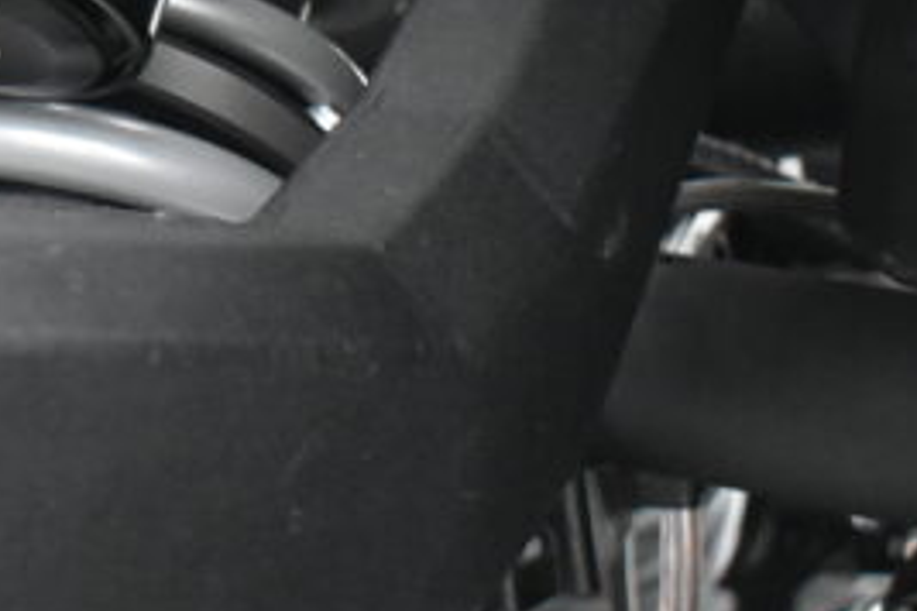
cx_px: -247
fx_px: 4251
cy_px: -290
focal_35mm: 167
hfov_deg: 12.0
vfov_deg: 8.1
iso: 2500
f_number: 4.2
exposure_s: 1/125
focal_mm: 29
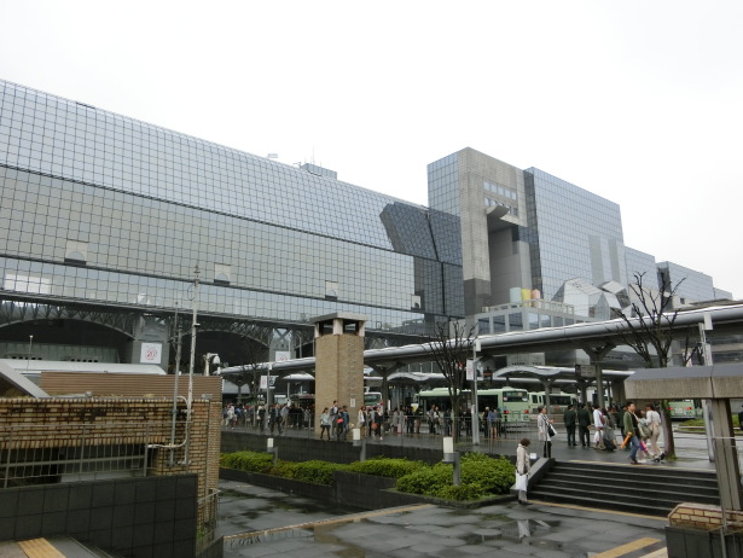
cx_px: 370
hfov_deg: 67.3
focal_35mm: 26
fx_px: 558
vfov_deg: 53.1
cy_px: 275
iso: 80
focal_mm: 4.5
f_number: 3.5
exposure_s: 1/160
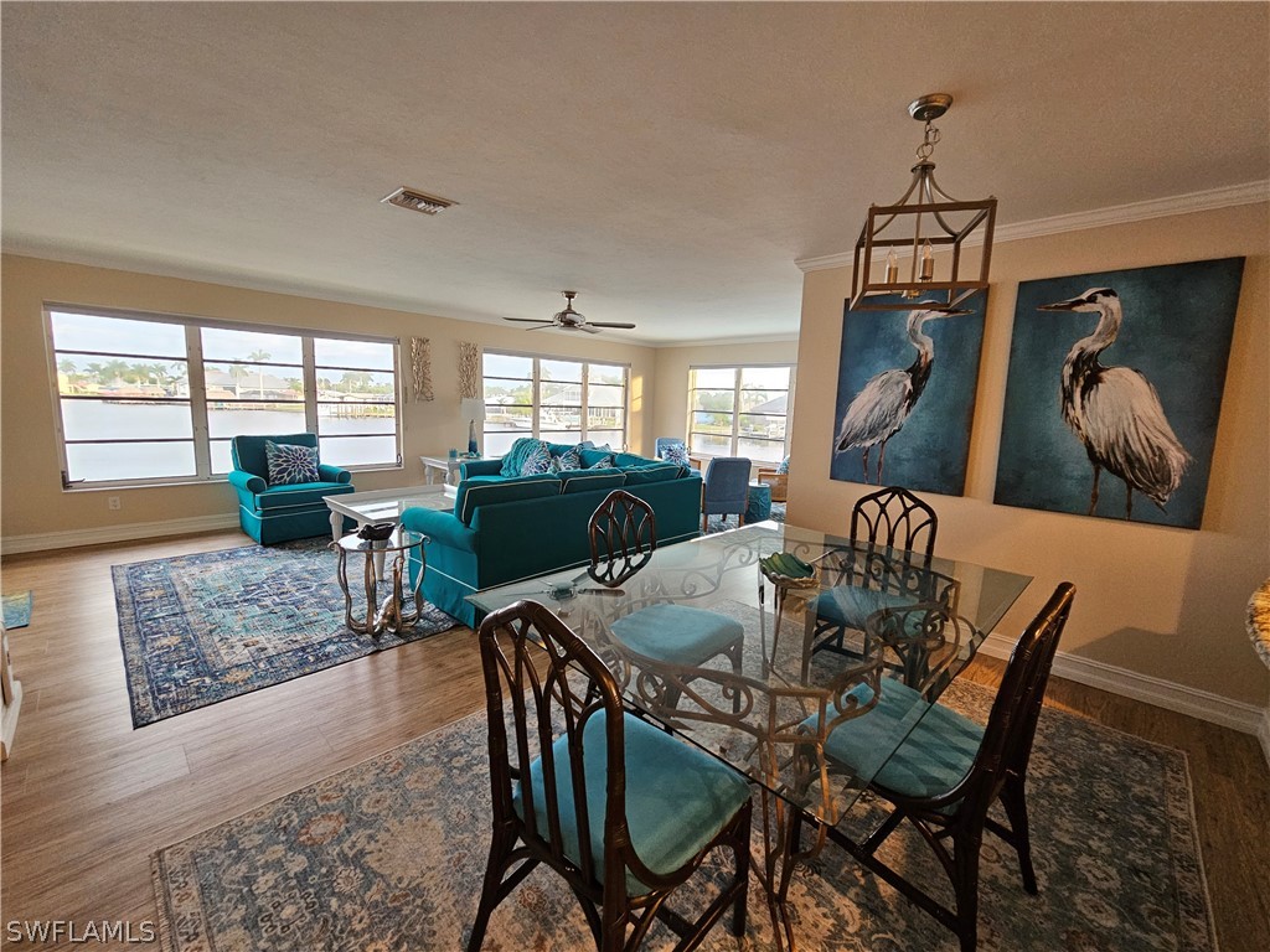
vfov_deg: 89.9
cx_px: 635
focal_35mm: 13
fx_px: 477
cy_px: 476
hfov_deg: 106.2
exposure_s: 1/60
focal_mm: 2.2
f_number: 2.2
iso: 400
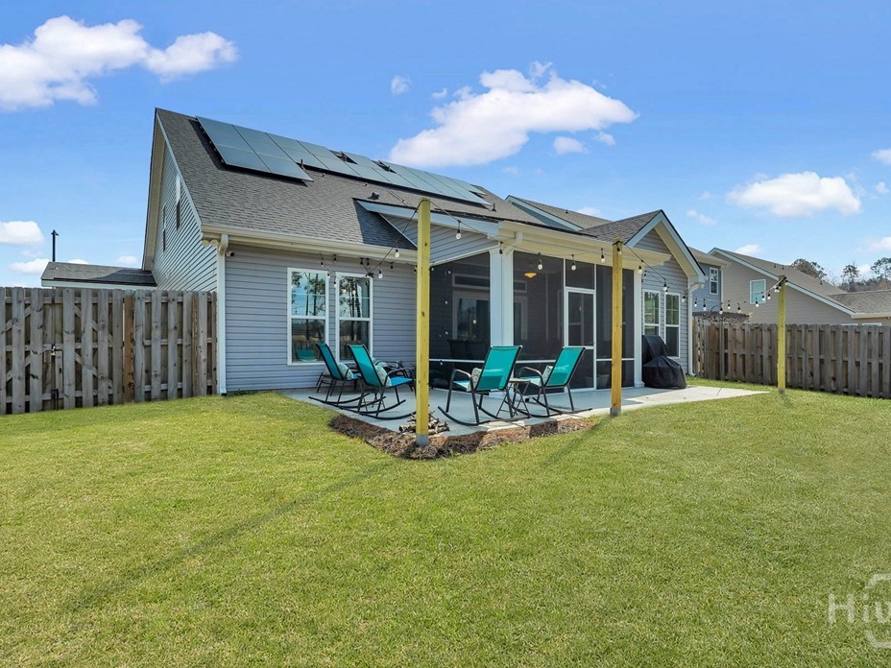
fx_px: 478
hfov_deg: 86.0
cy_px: 334
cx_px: 431
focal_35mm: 19
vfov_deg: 69.9
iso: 400
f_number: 9
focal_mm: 16.5
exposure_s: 1/640
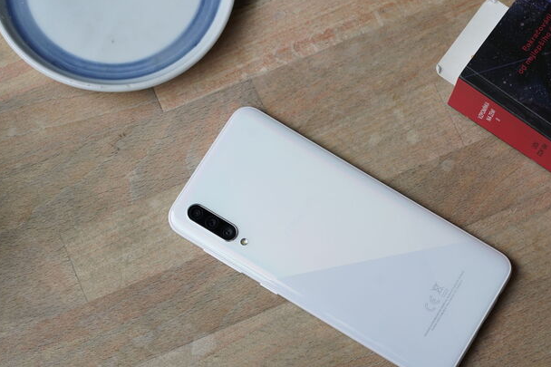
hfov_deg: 23.4
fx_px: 1331
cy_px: 251
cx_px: 307
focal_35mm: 87
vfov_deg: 15.7
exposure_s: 1/160
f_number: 7.1
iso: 1000
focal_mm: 55
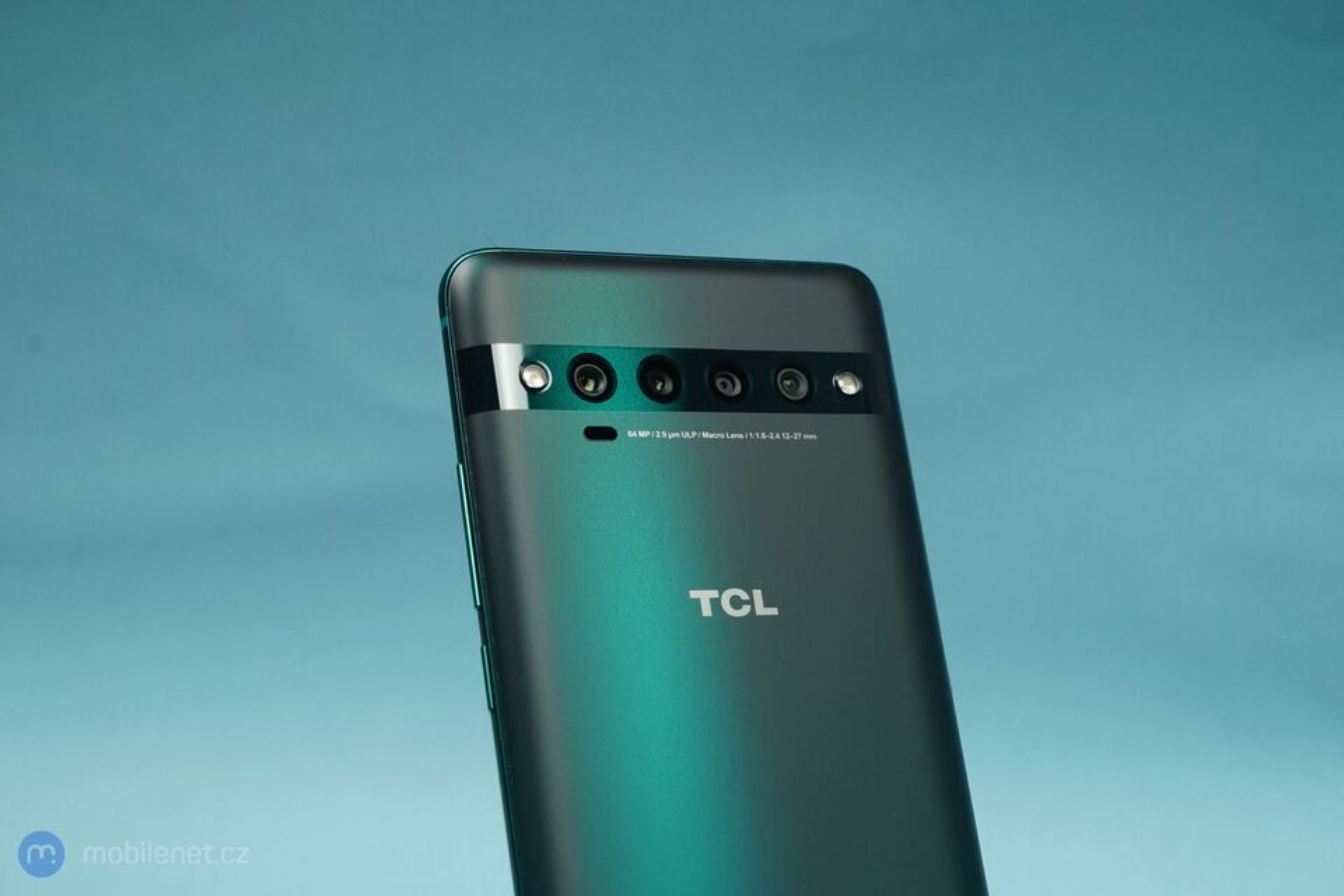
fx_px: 2053
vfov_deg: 24.6
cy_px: 448
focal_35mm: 55
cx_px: 672
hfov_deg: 36.2
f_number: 8
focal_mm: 55
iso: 2500
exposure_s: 1/160
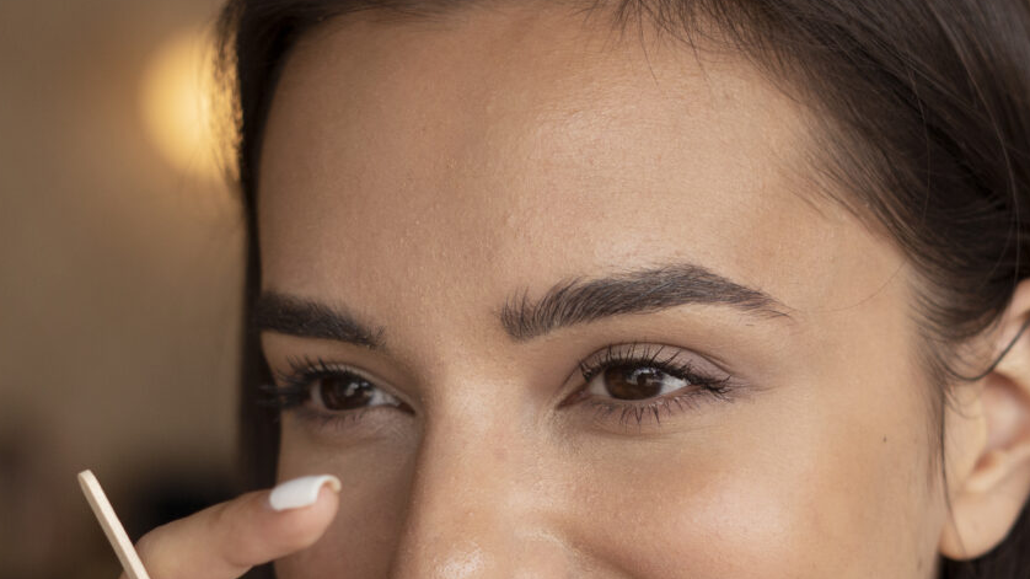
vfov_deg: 9.4
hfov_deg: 16.8
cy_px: 673
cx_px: 563
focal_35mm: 128
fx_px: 3495
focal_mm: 50
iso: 320
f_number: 2.8
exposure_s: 1/400
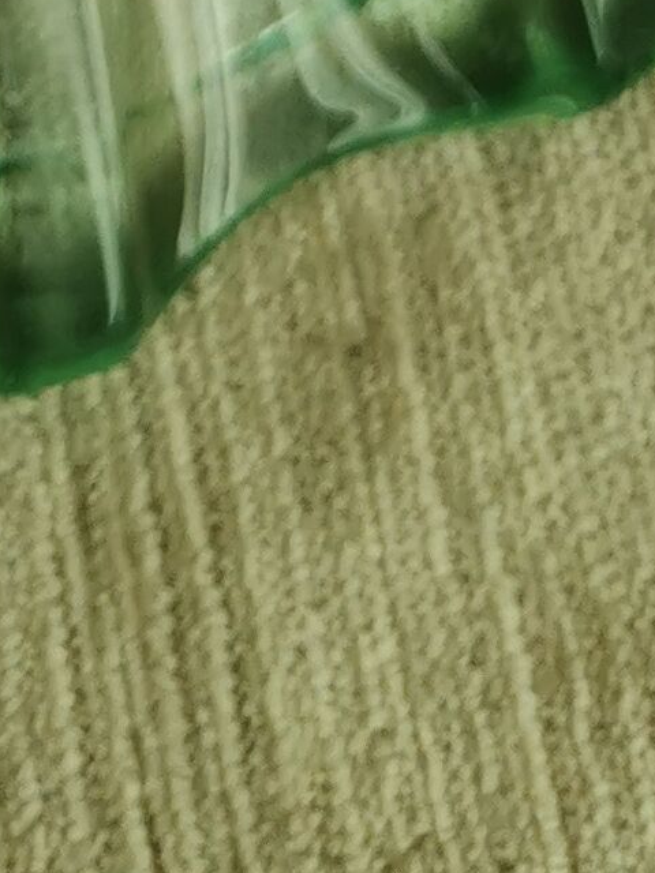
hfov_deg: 9.3
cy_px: -1415
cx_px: -438
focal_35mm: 154
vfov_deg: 10.5
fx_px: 3885
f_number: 1.8
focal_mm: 5.58
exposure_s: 1/100
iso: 80
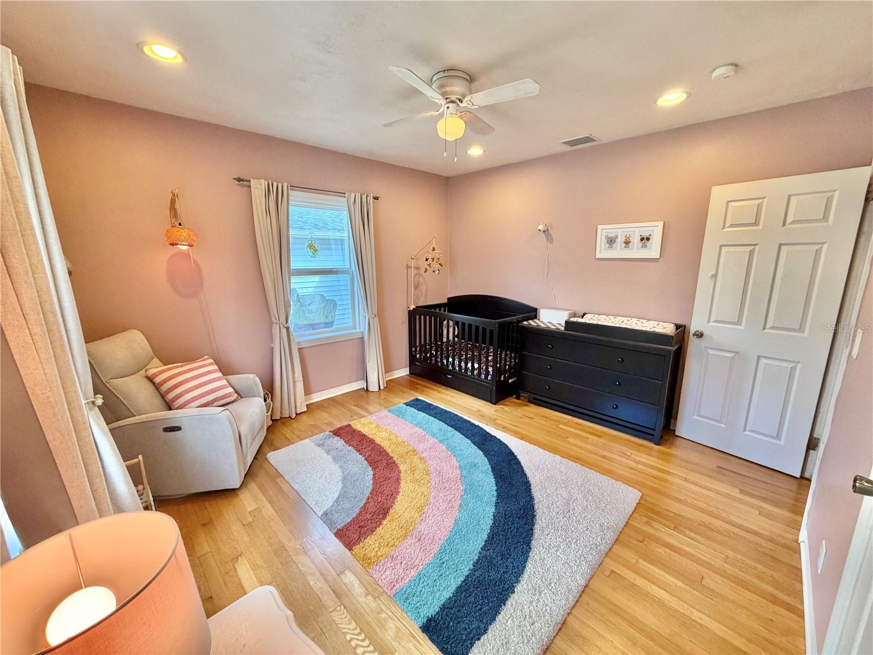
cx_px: 436
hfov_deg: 102.1
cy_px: 328
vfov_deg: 85.7
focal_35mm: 14
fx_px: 353
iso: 250
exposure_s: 1/60
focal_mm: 2.22
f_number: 2.2
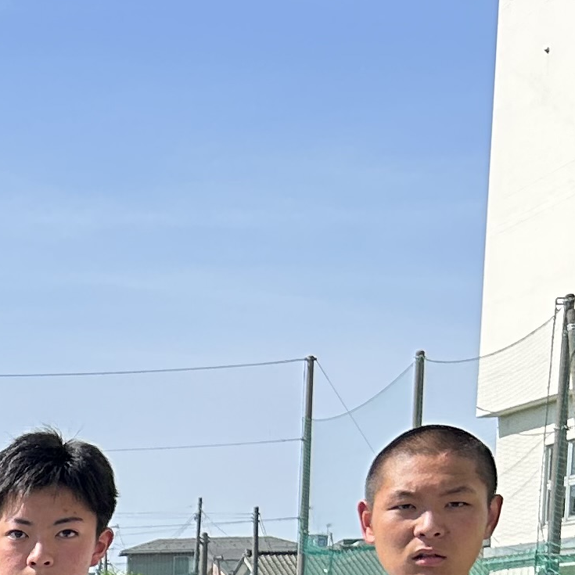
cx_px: -548
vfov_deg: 12.7
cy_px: 1005
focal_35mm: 126
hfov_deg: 12.3
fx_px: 2368
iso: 50
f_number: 1.5
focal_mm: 5.7
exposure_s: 1/3356
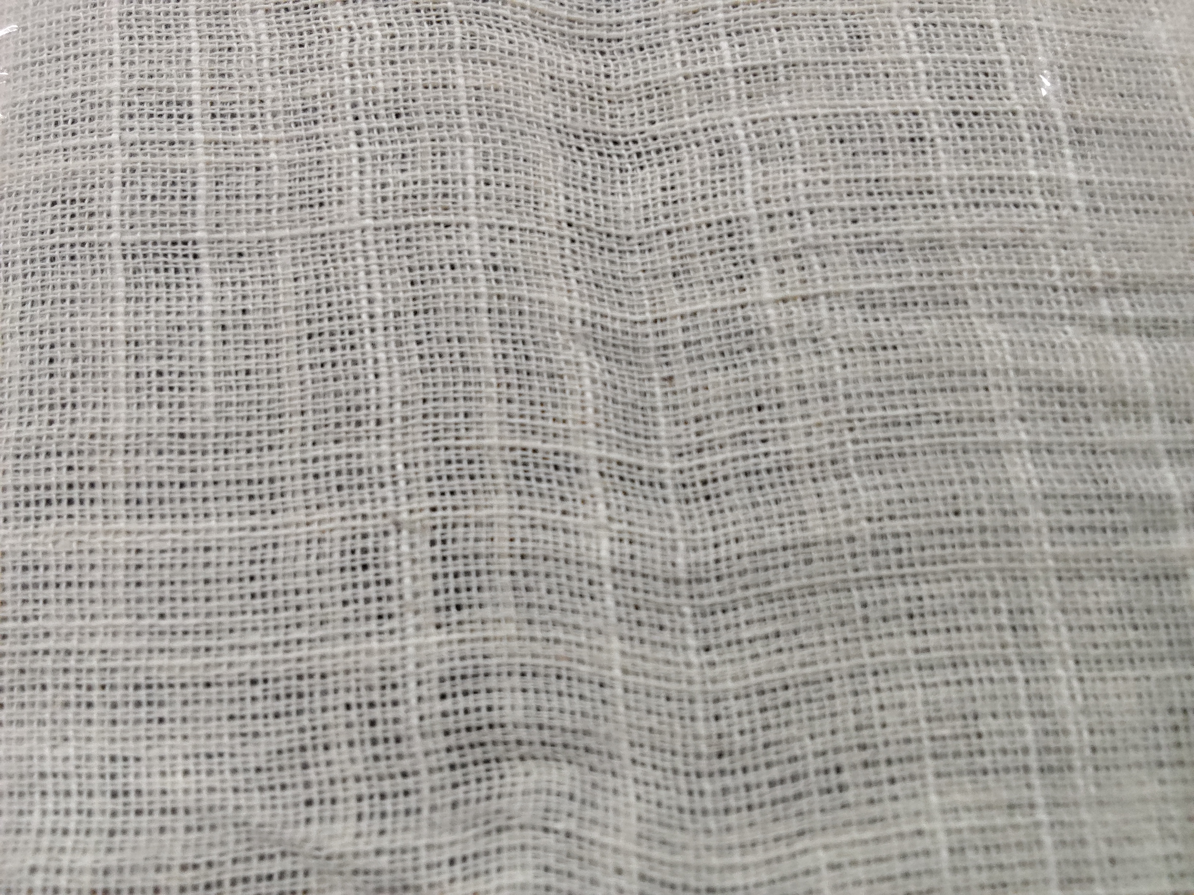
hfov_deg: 67.3
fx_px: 897
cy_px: 448
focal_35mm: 26
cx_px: 597
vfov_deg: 53.1
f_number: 2
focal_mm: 2.78
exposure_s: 1/100
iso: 250
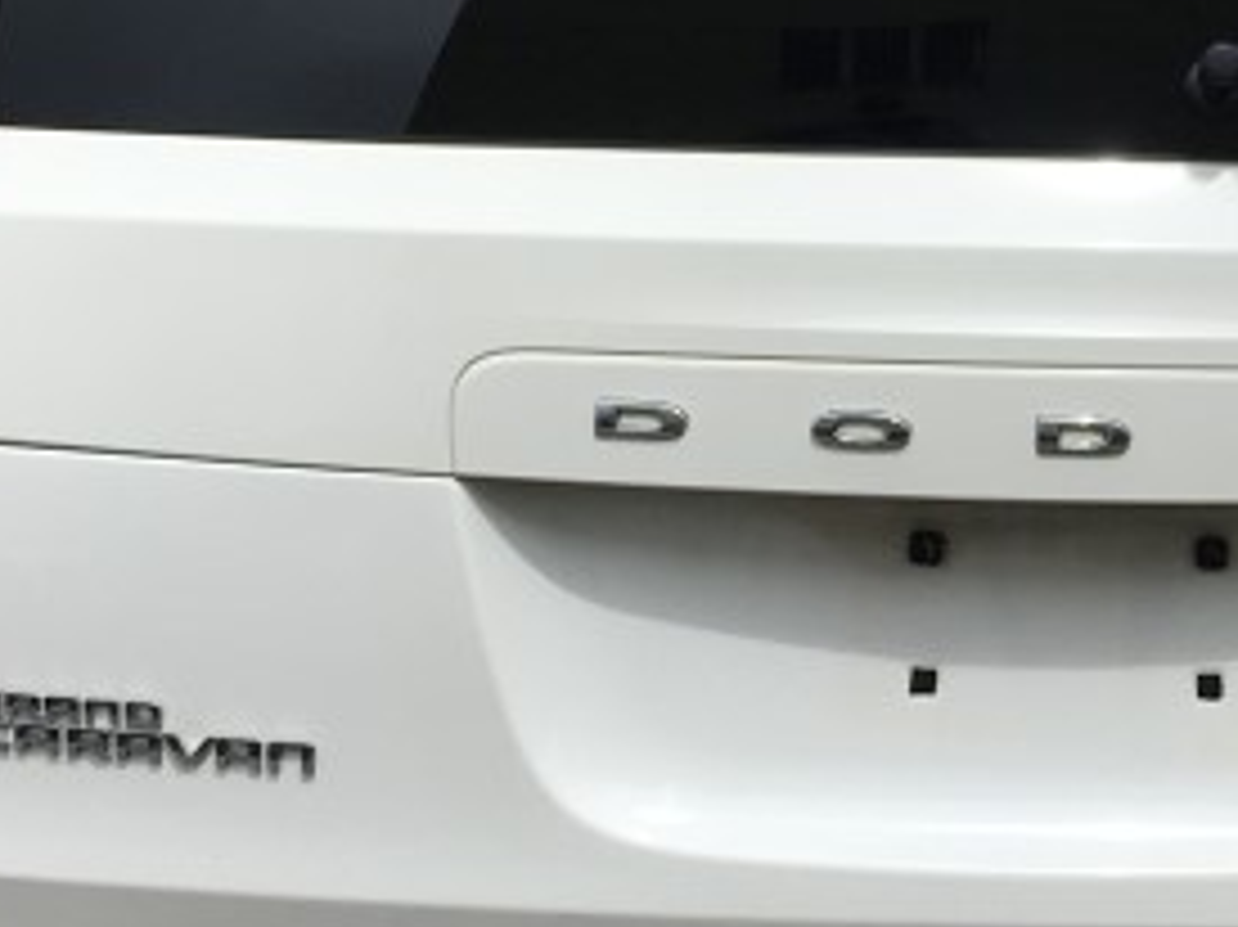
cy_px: 351
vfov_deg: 13.7
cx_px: 1026
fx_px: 3861
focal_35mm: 108
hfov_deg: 18.0
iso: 25
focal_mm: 4.15
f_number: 2.2
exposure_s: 1/3205
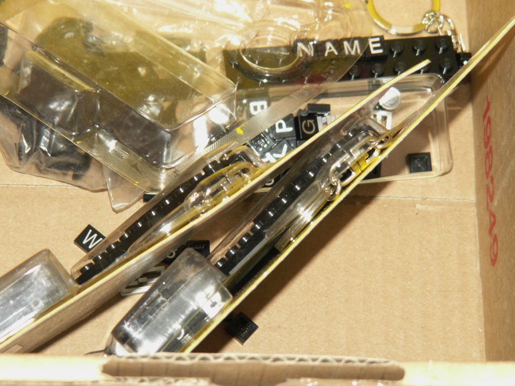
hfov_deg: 11.5
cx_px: 258
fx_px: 2559
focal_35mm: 172
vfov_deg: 8.6
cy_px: 193
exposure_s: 1/60
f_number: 4
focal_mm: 28.14
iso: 160
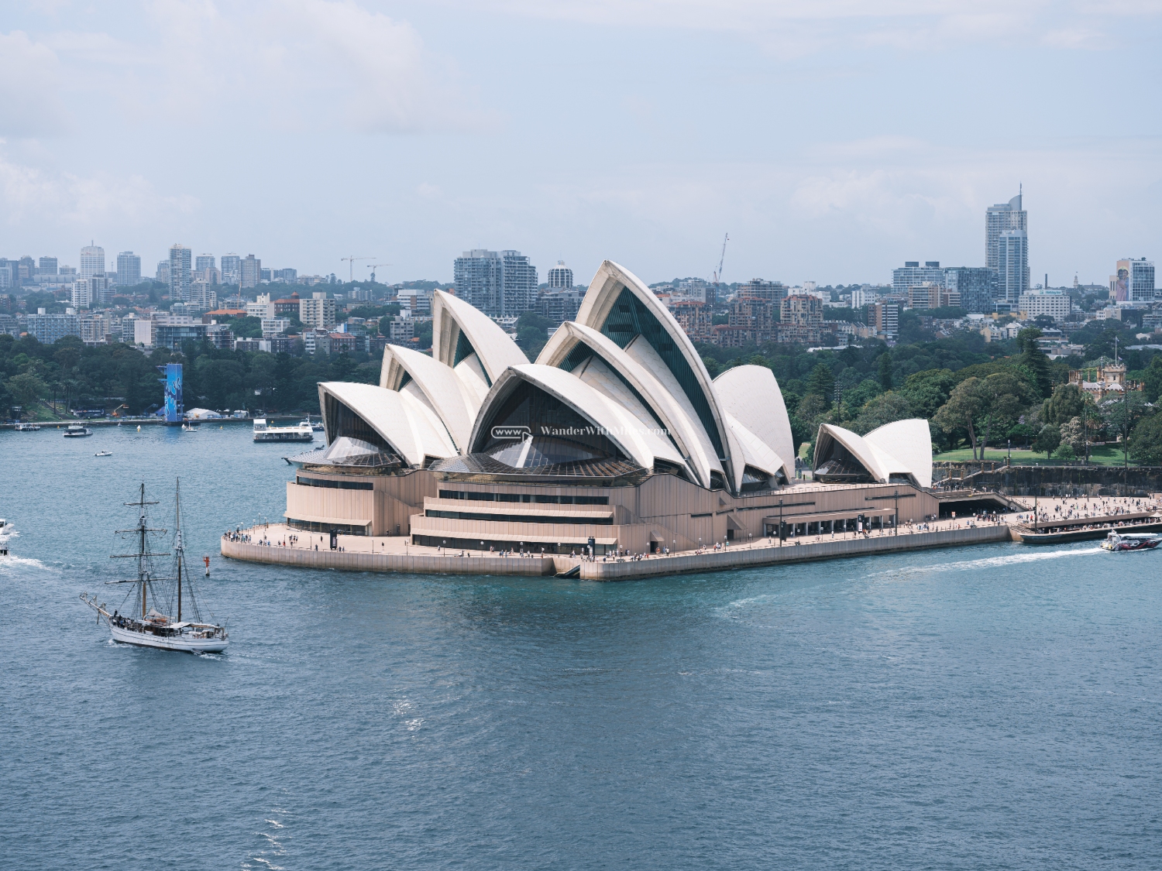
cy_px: 436
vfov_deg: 17.0
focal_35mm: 87
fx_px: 2920
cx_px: 581
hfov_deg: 22.5
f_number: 4
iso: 200
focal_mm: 110
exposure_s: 1/1500
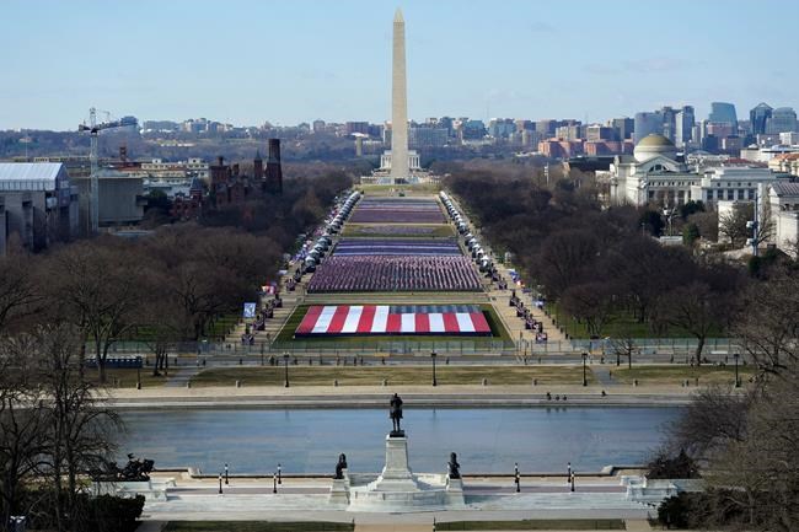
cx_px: 400
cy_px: 266
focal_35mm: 100
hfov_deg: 20.4
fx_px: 2219
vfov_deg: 13.7
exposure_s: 1/1000
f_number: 7.1
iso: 200
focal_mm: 100
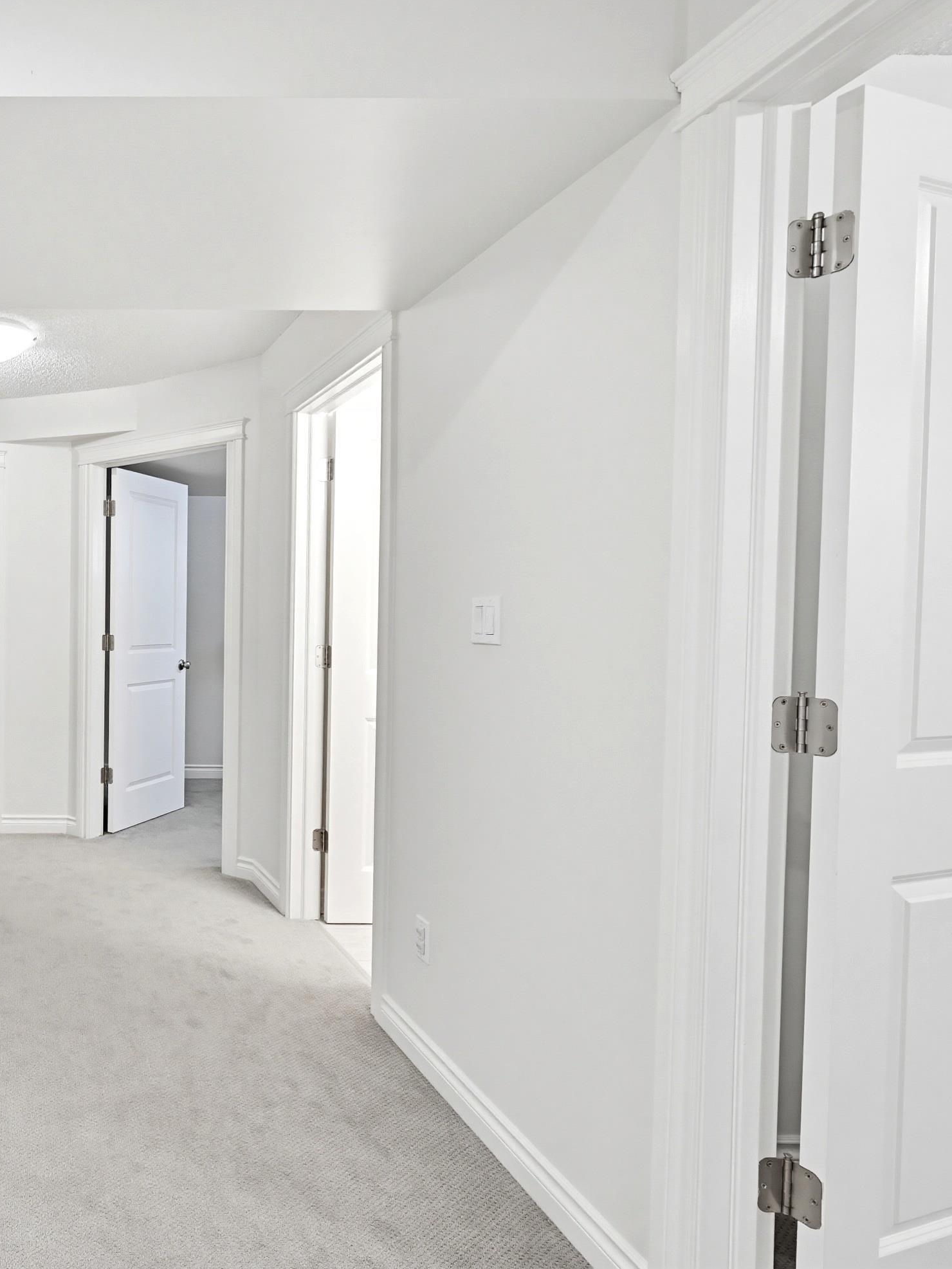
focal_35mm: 23
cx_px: 16
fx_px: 834
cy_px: 631
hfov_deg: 49.4
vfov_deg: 74.6
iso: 400
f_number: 8
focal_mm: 15.5
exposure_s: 1/3
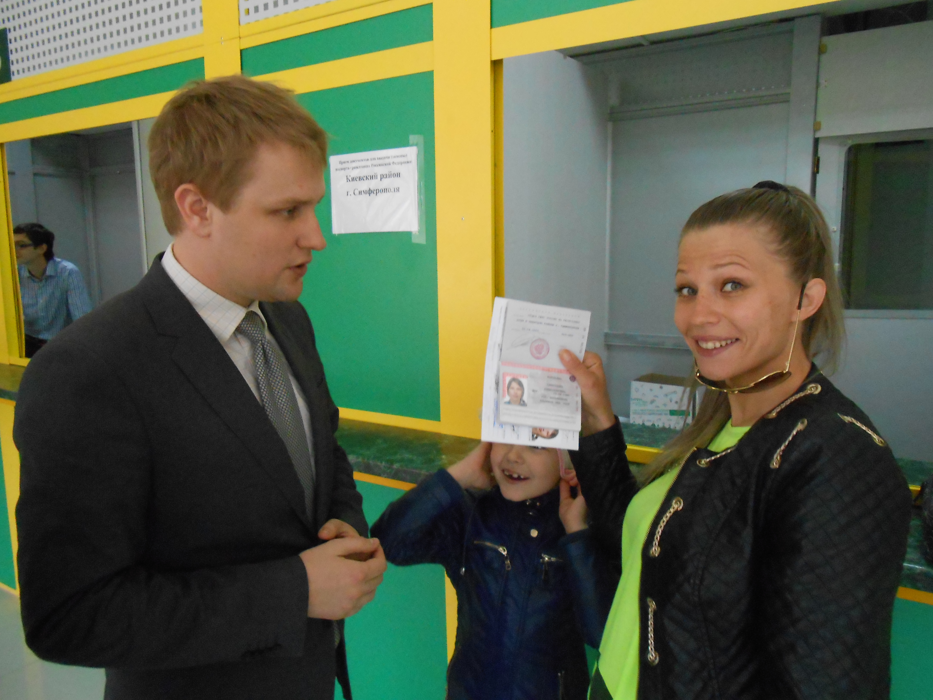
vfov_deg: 53.1
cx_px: 466
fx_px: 701
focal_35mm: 26
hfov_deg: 67.3
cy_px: 350
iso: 800
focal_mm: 4.6
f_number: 3.5
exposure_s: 1/80
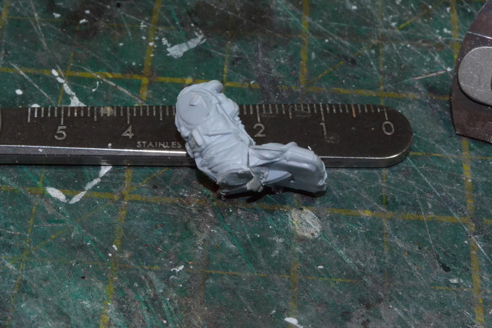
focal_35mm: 92
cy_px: 171
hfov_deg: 22.2
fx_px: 1251
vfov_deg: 14.9
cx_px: 242
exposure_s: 1/60
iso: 3200
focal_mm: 55
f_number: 22
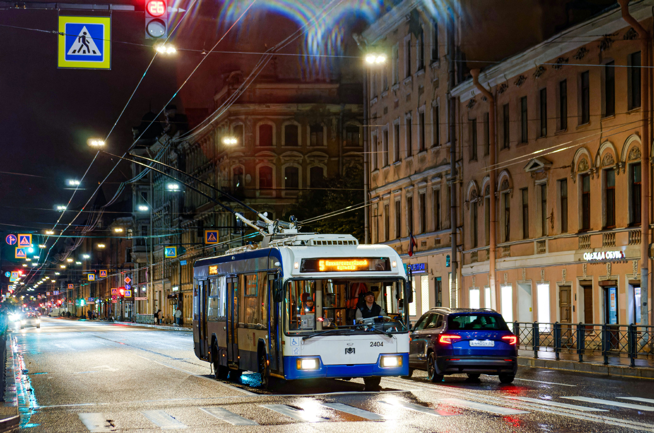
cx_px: 327
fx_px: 1496
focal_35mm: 82
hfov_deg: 24.7
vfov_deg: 16.5
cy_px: 216
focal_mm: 55
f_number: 4.2
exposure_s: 1/100
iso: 2000
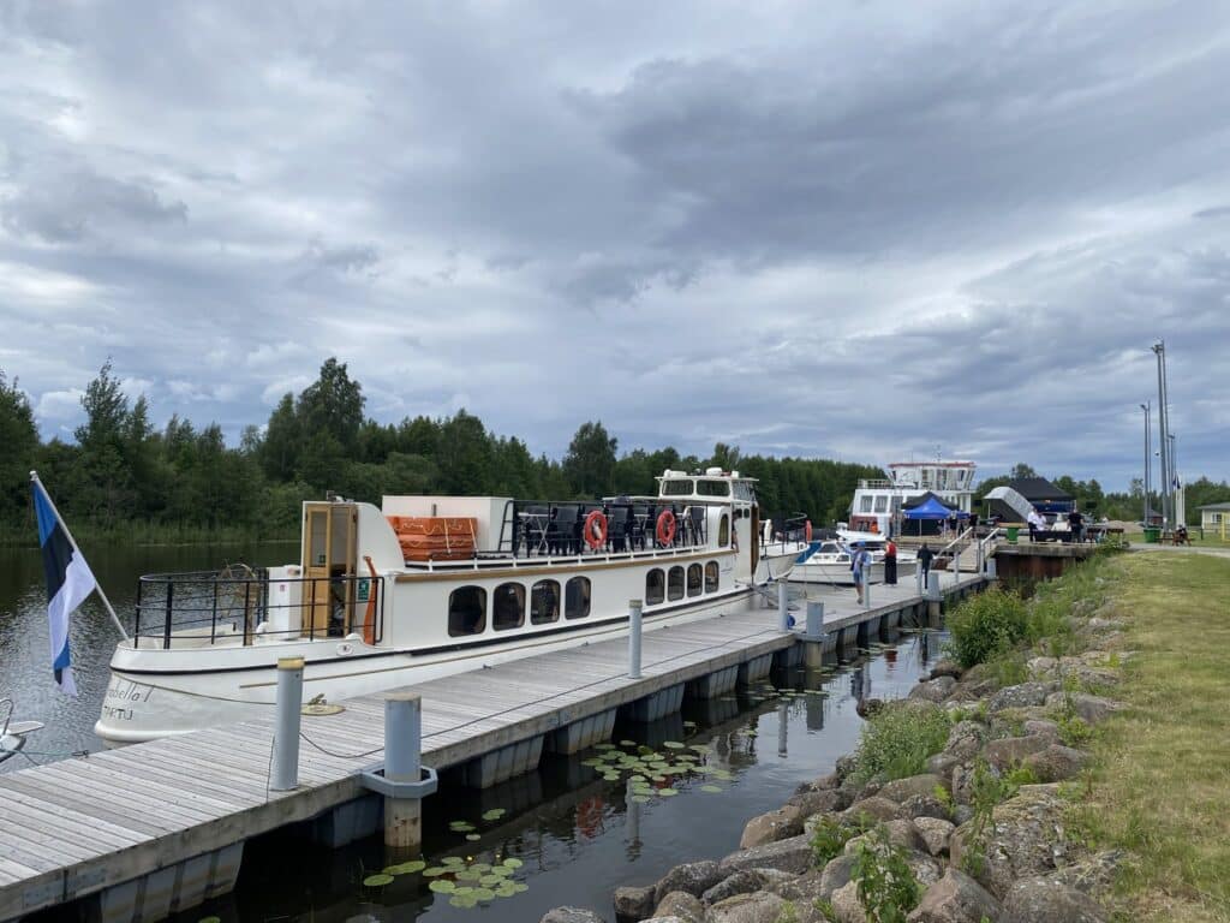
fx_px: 924
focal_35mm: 26
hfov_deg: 67.3
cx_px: 615
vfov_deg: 53.1
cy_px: 462
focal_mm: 4.25
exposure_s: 1/2890
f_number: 1.8
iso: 32
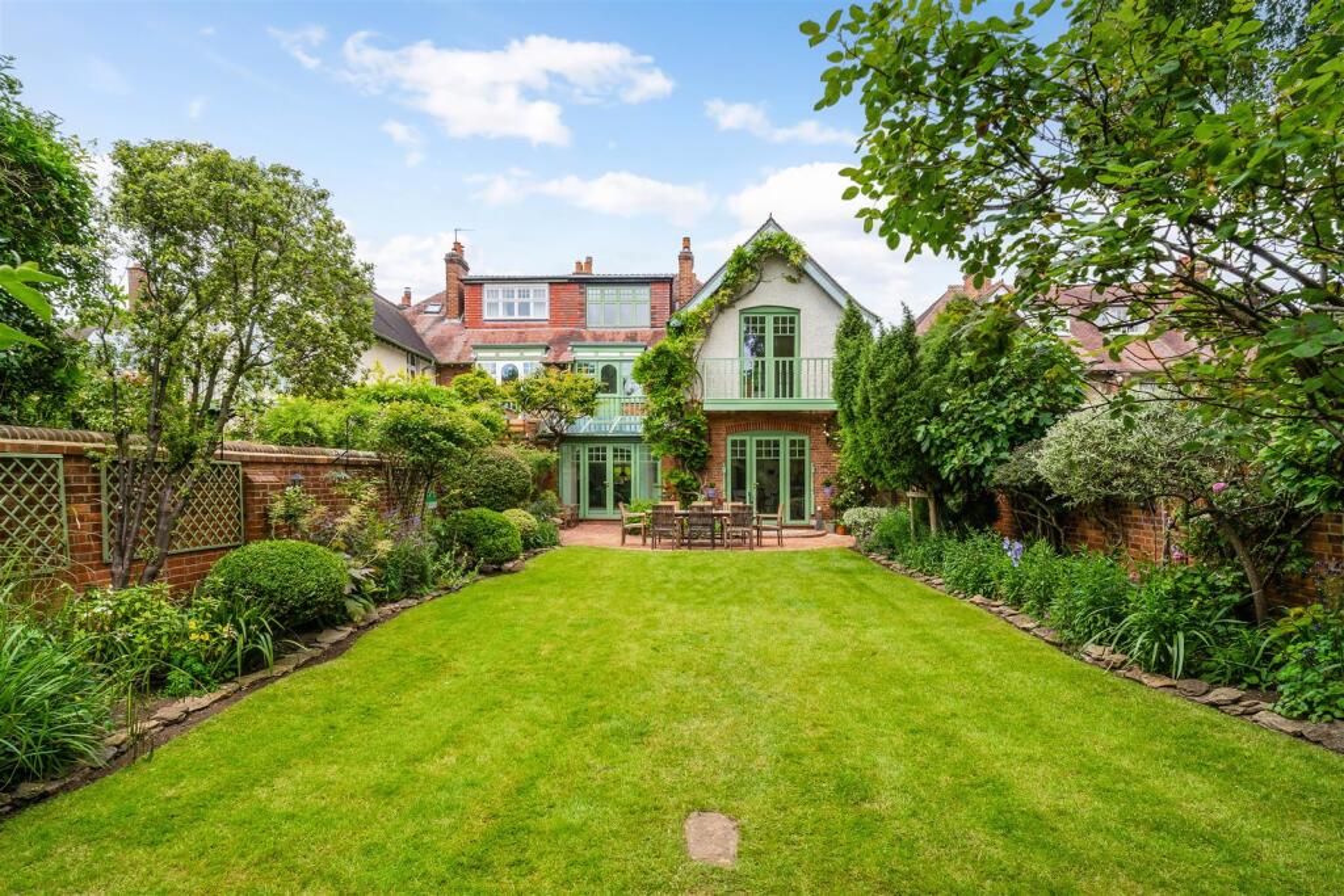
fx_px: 672
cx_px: 672
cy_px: 448
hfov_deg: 90.0
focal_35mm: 18
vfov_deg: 67.4
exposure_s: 1/320
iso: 400
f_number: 8
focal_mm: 18
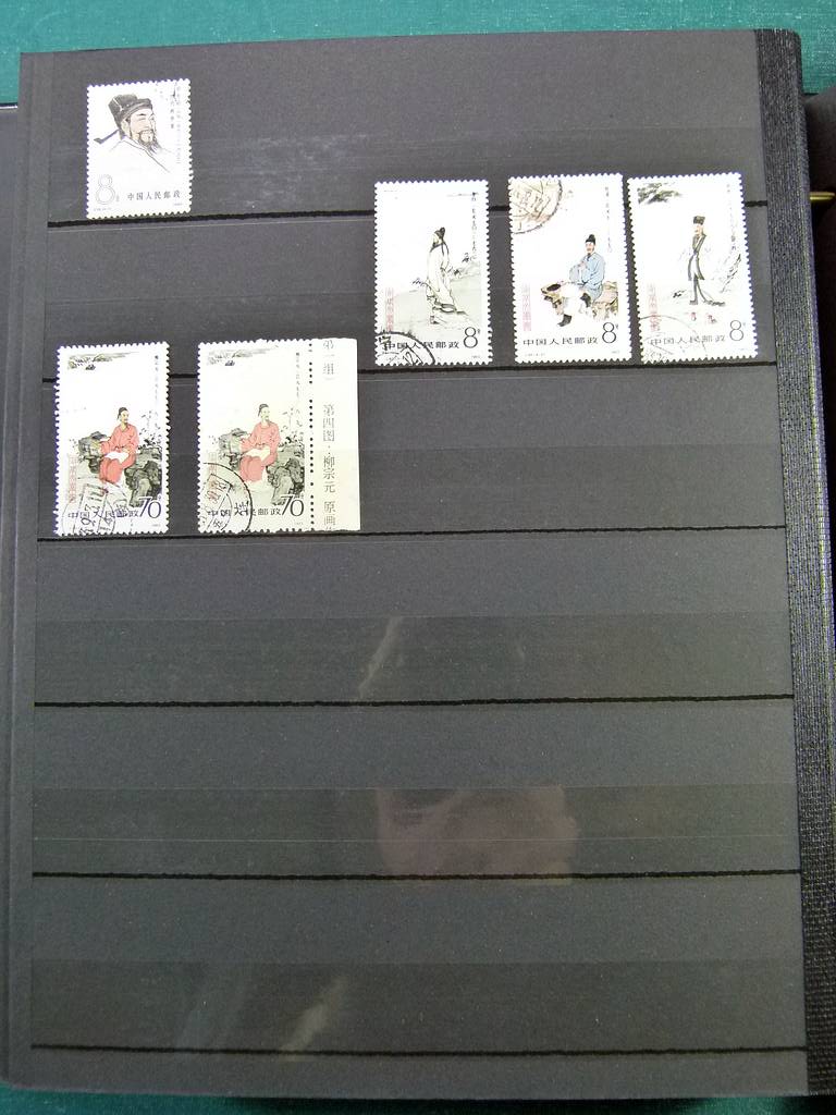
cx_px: 418
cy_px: 558
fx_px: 1063
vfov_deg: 55.4
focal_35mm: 33
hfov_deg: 42.9
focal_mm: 5.9
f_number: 3
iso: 320
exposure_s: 1/60
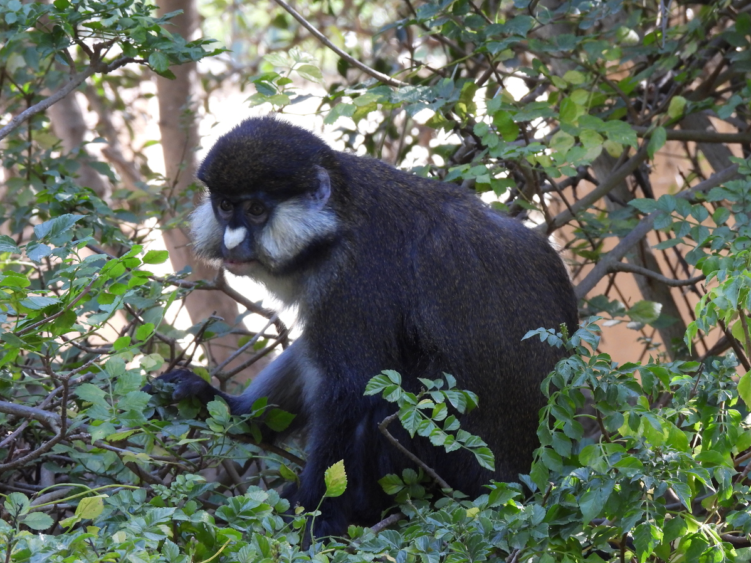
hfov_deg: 5.3
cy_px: 284
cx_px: 359
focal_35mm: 374
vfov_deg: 4.0
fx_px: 8112
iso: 400
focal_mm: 62.5
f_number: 5
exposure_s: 1/100
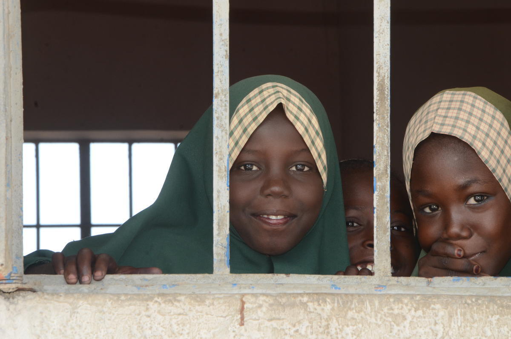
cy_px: 170
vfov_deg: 8.7
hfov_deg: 13.1
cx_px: 256
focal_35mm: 158
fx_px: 2231
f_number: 20
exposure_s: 1/60
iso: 640
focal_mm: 105
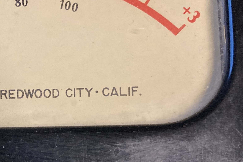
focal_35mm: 75
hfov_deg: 26.4
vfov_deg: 17.9
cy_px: 150
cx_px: 40
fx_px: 506
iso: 400
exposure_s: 1/36
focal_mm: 3.99
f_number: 1.8
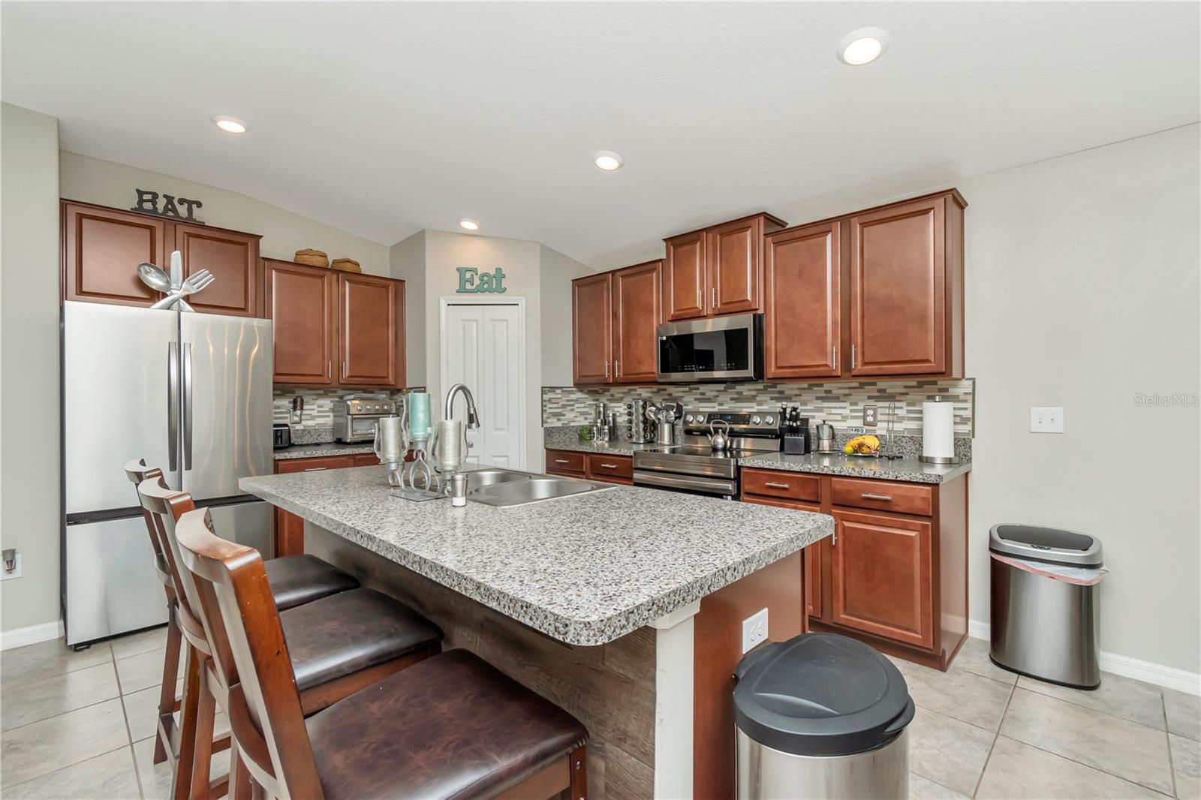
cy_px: 400
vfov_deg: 77.3
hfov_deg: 100.4
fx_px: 500
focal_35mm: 15
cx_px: 600
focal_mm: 10
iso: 500
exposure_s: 1/200
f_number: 9
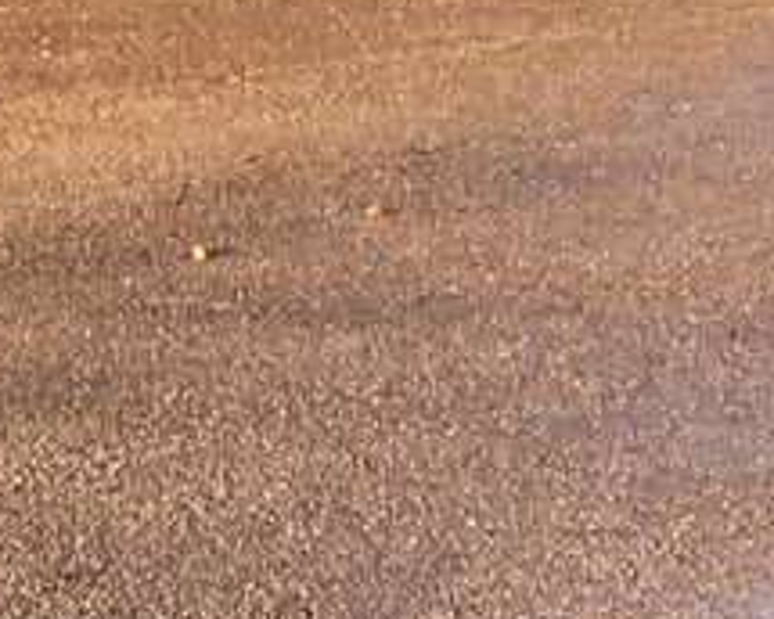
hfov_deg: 9.0
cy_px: -281
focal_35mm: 211
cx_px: -284
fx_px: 4833
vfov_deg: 7.2
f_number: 2.2
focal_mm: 4.15
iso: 25
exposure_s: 1/509
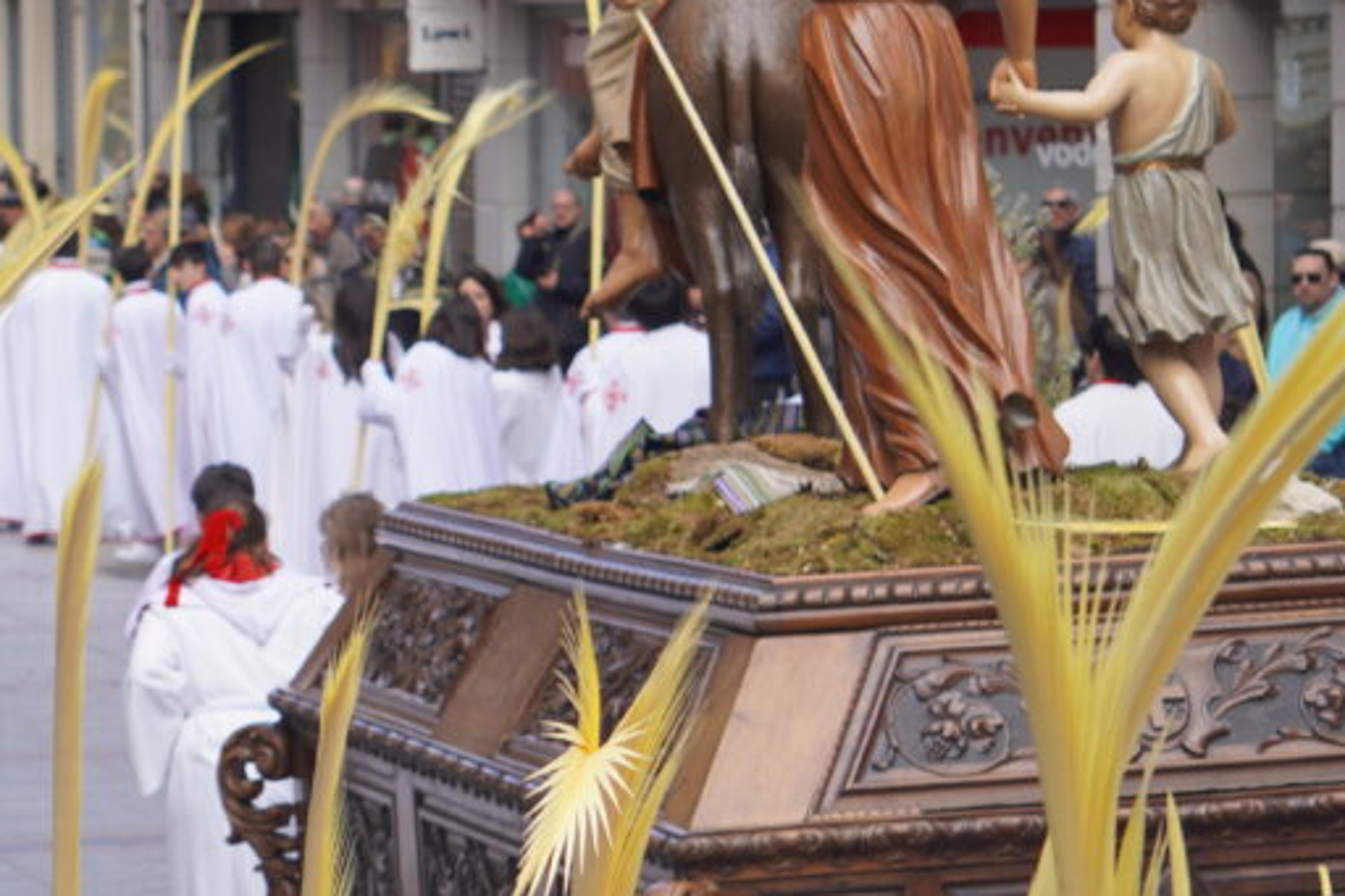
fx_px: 7703
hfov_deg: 9.8
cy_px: 590
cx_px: -257
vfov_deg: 6.7
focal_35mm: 206
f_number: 4.5
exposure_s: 1/200
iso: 100
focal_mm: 55
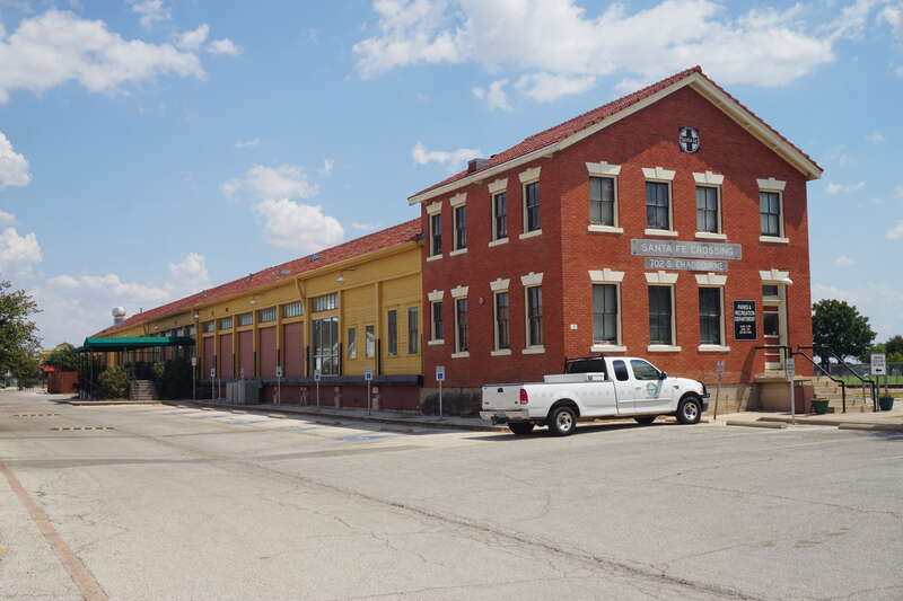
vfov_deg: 33.0
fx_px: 1016
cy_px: 300
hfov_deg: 47.9
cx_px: 452
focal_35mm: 40
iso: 100
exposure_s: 1/200
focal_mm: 27
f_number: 11
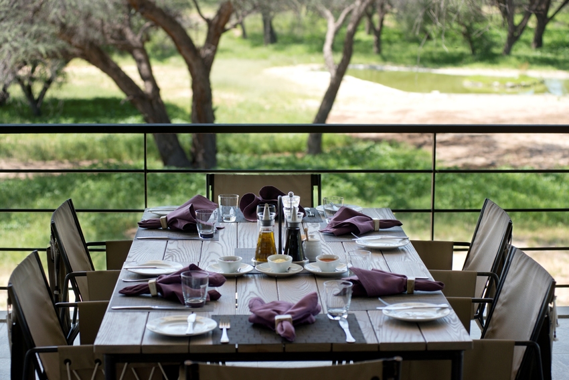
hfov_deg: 25.4
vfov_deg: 17.1
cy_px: 190
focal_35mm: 80
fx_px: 1265
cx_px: 284
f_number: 4.5
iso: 200
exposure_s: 1/500
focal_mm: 80
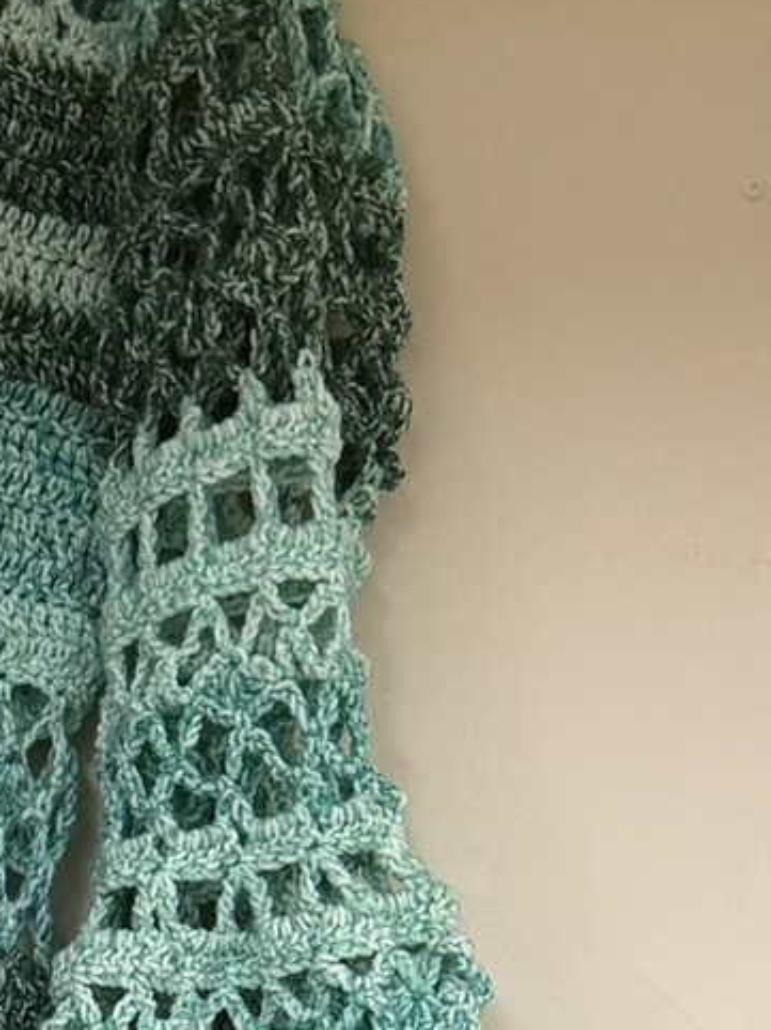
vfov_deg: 17.4
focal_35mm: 102
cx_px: -237
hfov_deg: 13.9
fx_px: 3032
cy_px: 1543
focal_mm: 6.76
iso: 250
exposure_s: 1/60
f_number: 1.78
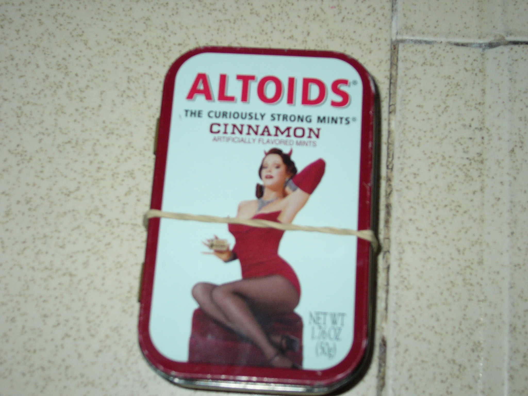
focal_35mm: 60
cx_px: 264
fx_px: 915
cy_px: 198
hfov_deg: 32.2
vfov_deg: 24.4
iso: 150
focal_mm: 10
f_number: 3.7
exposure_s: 1/250
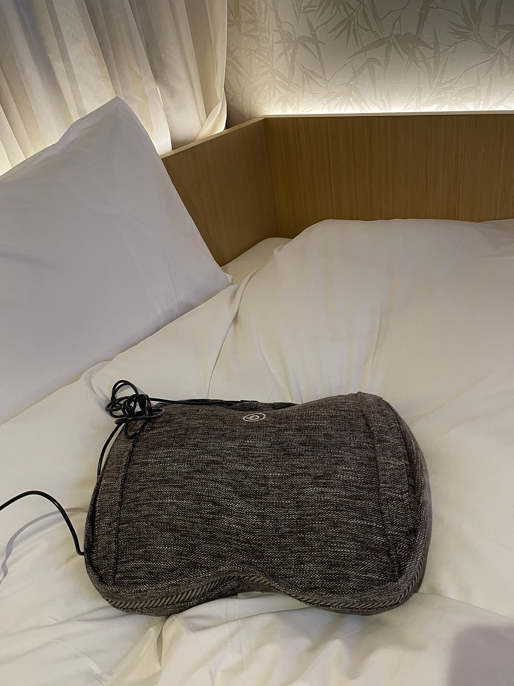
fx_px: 554
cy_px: 350
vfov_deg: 63.4
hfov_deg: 49.8
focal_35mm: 28
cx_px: 252
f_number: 1.6
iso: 100
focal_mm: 4.2
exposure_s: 1/60
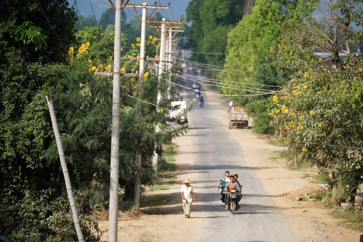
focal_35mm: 300
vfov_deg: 4.6
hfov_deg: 6.9
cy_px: 121
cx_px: 182
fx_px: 3025
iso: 100
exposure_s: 1/400
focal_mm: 300
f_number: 6.3
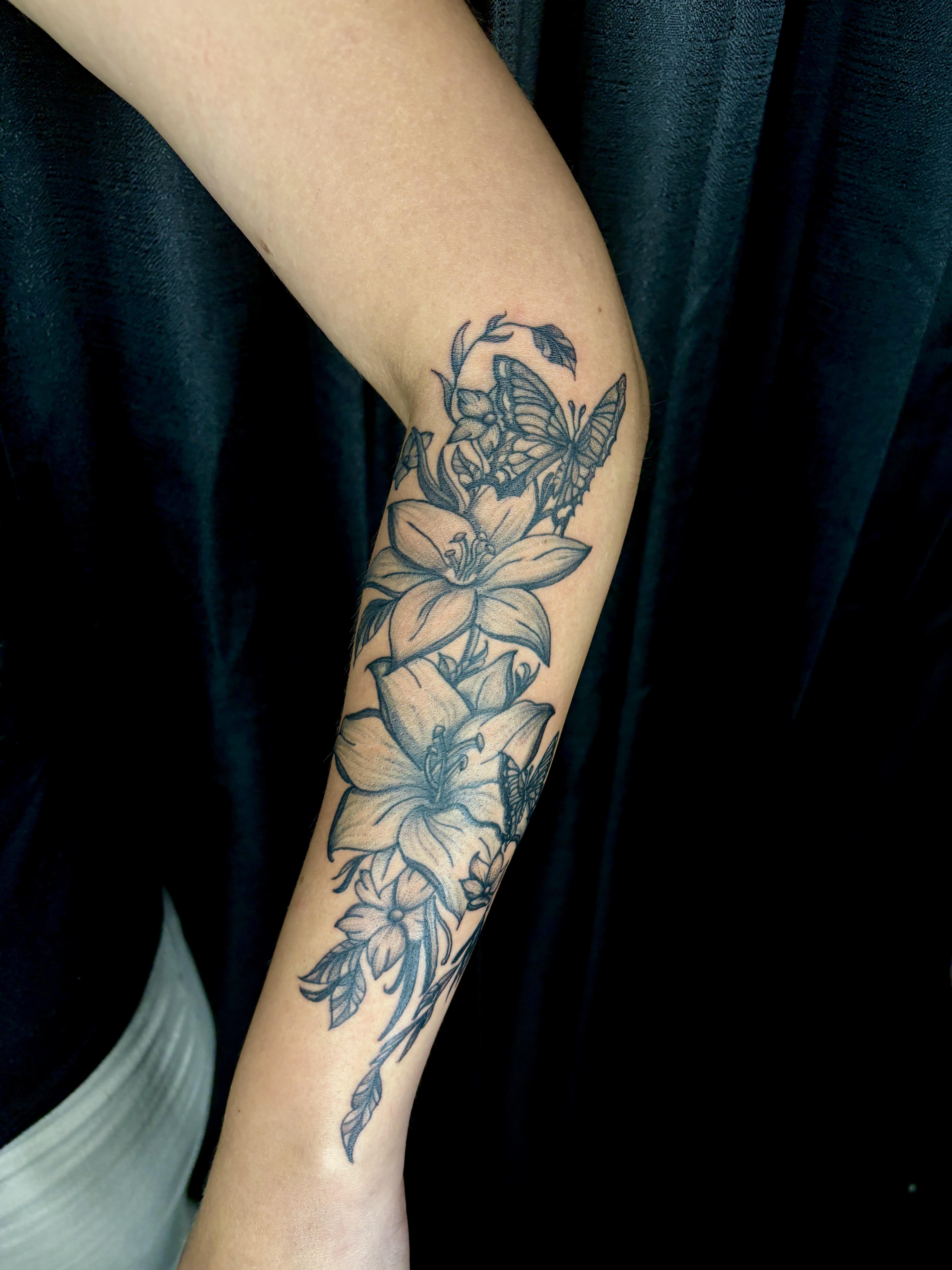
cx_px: 476
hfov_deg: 53.1
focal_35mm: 26
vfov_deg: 67.3
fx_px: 953
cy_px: 635
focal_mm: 5.96
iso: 125
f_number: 1.6
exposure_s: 1/67
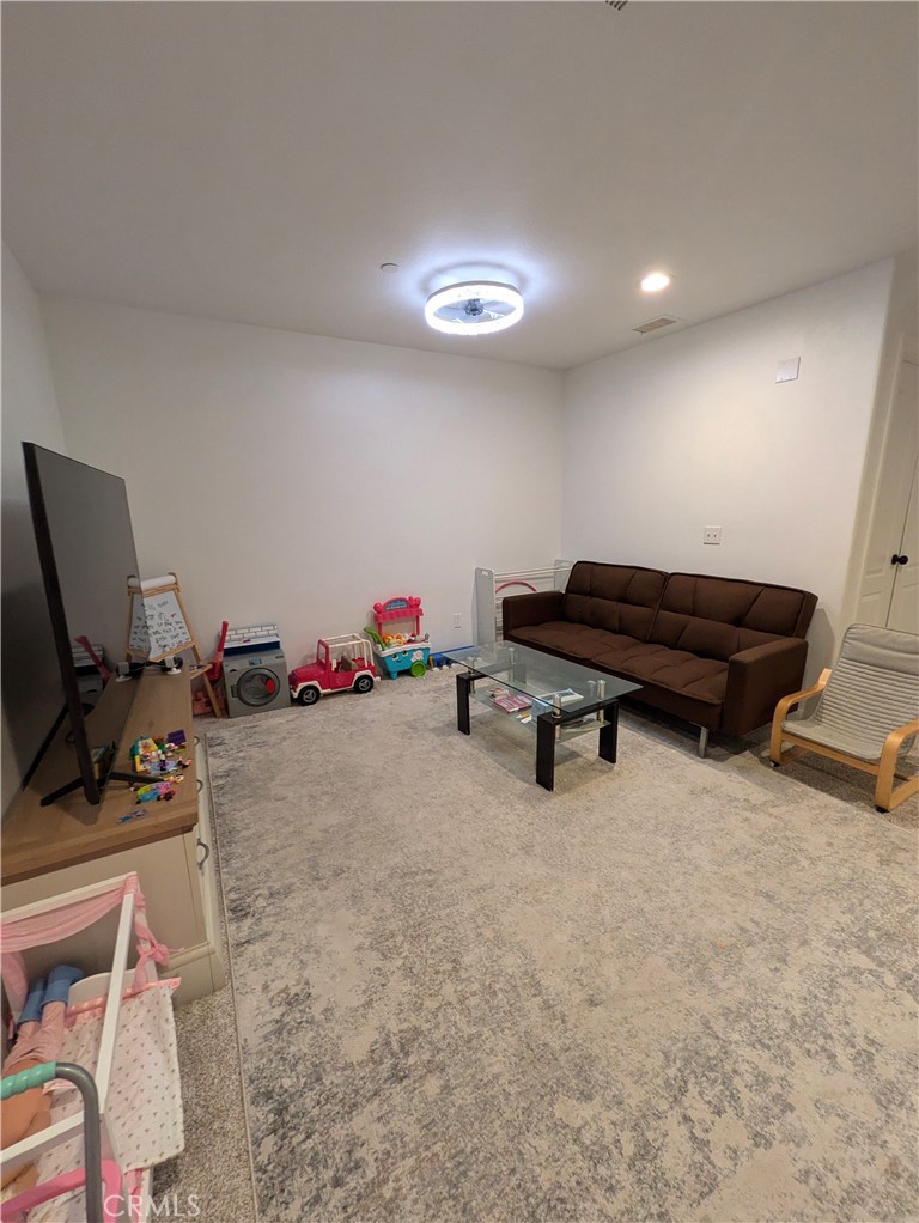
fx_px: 495
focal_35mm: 14
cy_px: 612
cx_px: 460
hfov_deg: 85.7
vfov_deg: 102.0
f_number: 2.2
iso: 132
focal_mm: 1.83
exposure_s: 1/30
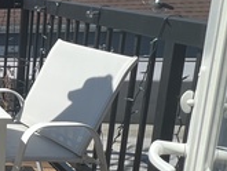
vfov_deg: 26.4
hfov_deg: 19.9
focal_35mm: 55
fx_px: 361
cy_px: 54
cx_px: -216
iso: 32
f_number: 1.8
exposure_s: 1/1754
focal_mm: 1.57
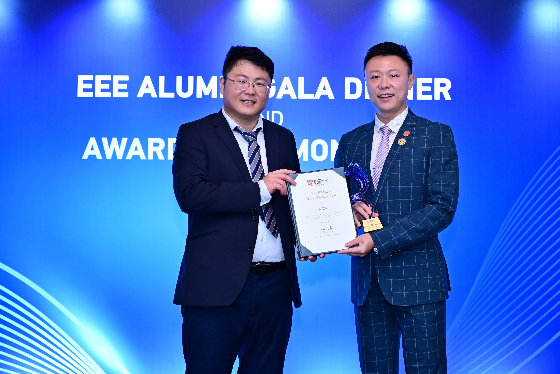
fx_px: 887
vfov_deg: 23.8
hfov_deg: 35.0
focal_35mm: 57
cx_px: 280
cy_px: 187
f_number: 4
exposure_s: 1/160
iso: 3200
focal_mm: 57
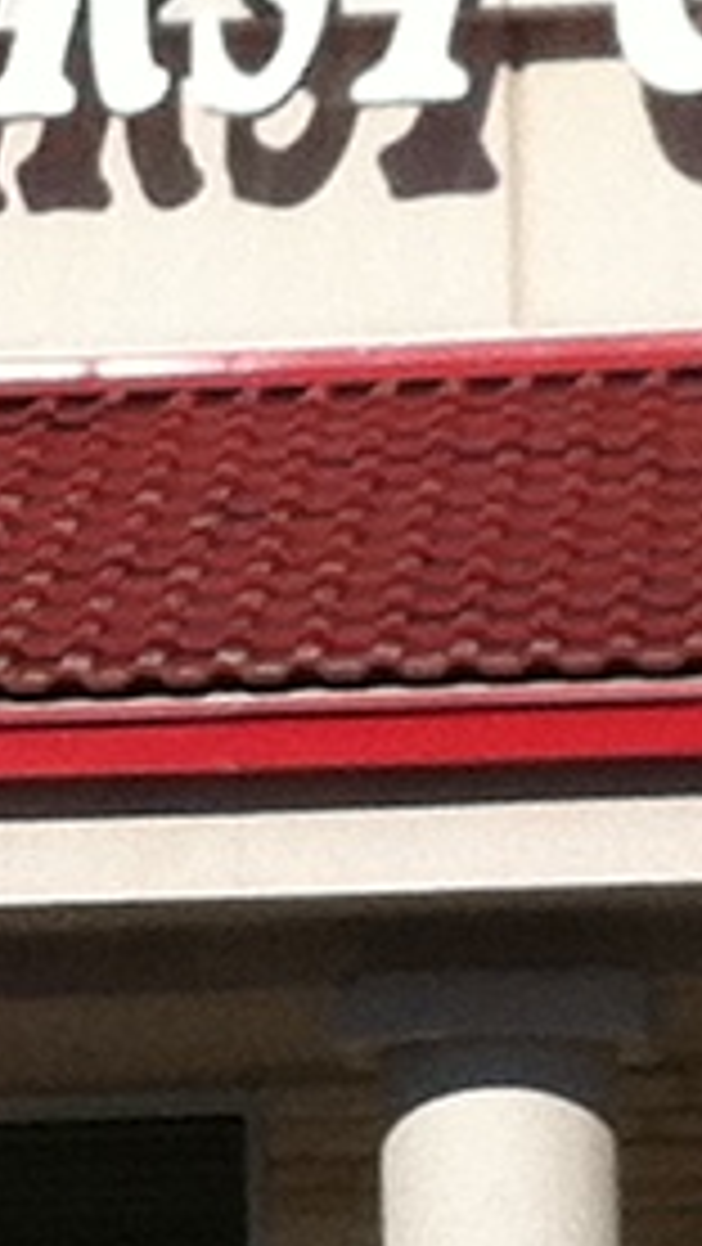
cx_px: -648
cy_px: 873
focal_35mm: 356
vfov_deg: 6.1
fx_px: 11770
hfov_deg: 3.4
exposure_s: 1/1885
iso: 80
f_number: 2.8
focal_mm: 3.85
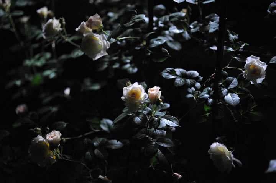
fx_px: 383
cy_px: 92
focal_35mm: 50
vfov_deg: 27.0
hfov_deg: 39.6
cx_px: 138
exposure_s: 1/30
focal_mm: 50
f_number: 2
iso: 3200
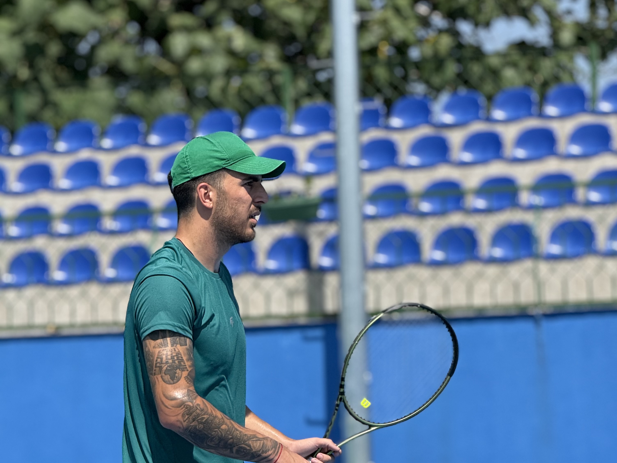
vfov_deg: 9.2
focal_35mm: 161
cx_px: 310
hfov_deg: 12.3
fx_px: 2870
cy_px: 371
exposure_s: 1/1318
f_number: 2.8
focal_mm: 15.66
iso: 50
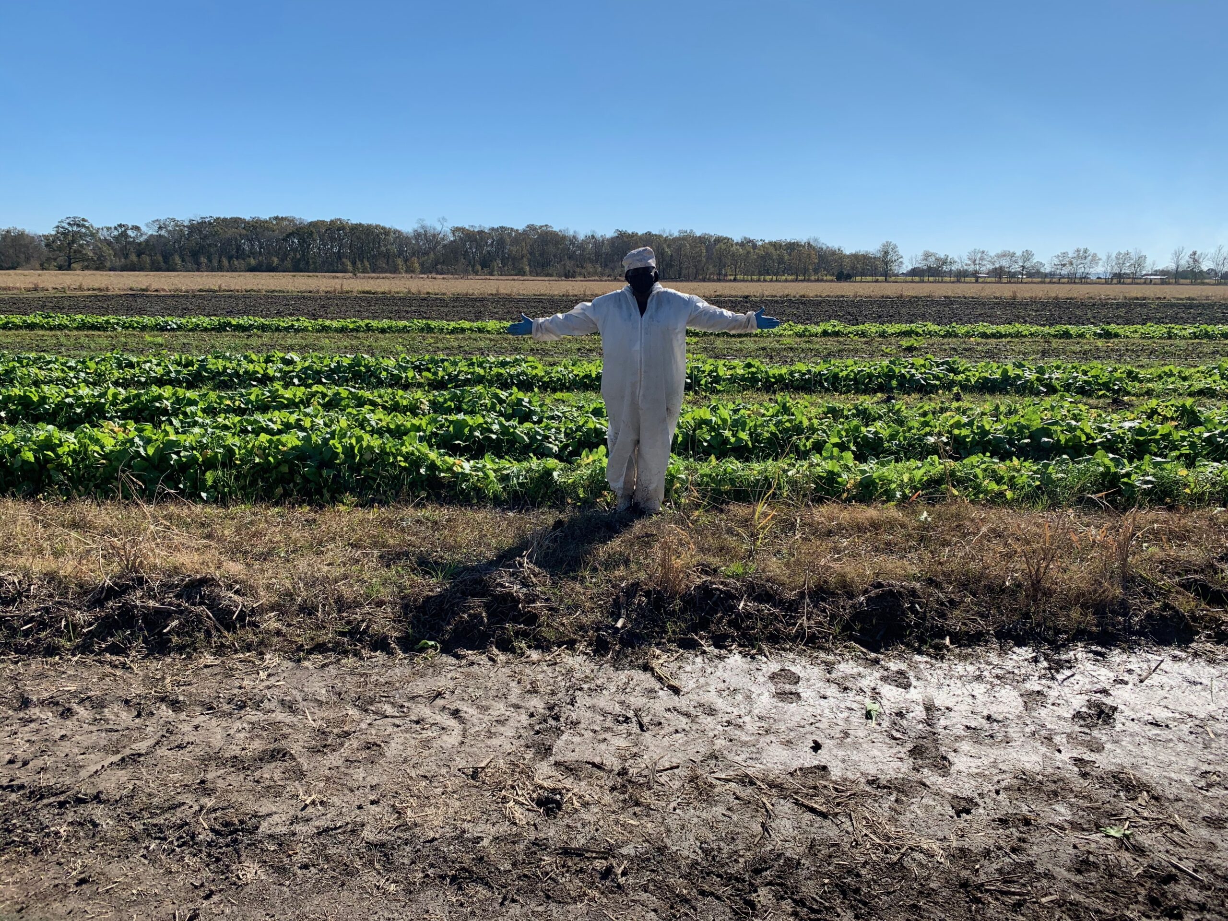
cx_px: 614
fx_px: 922
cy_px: 460
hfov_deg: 67.3
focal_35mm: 26
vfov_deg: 53.1
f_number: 1.8
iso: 25
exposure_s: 1/2755
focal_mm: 4.25
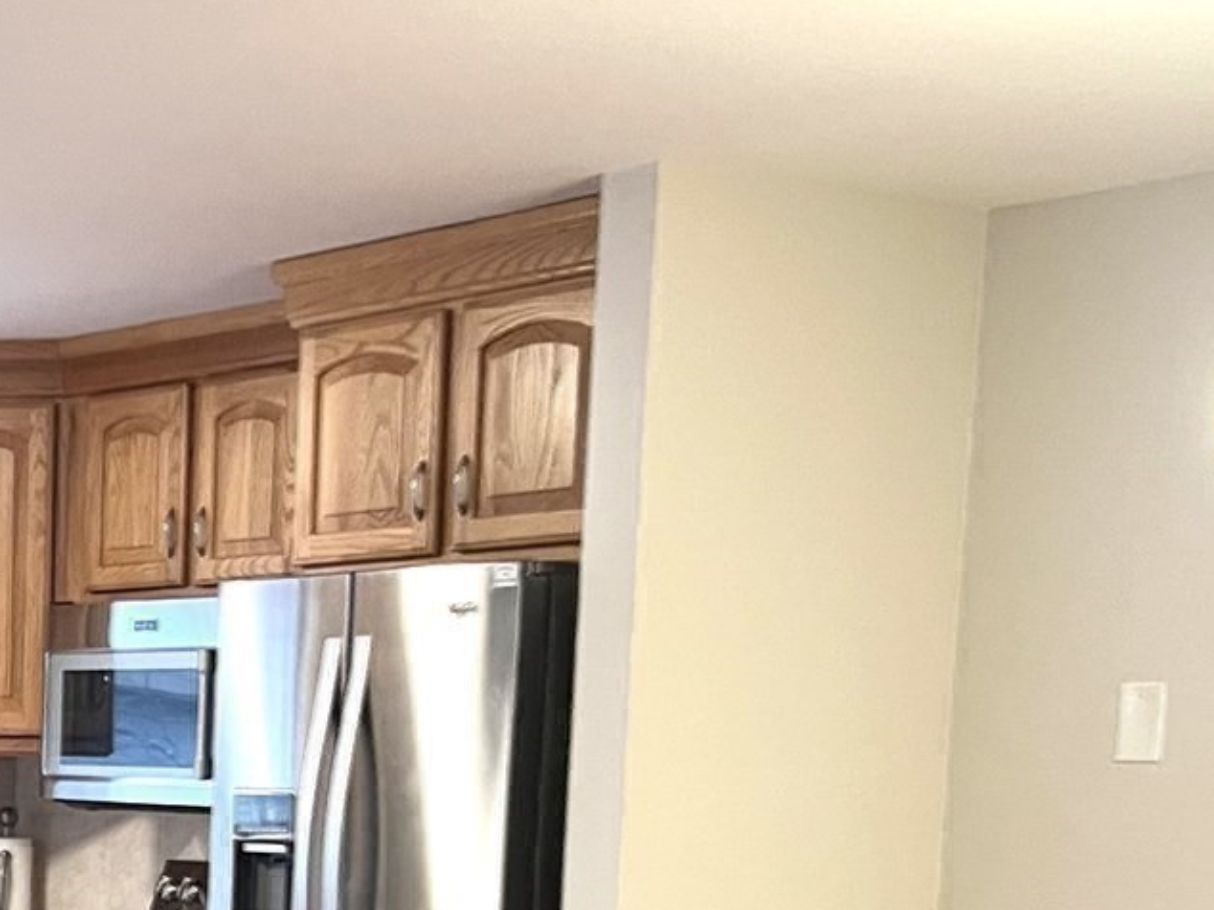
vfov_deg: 16.2
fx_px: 2945
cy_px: 1337
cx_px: -119
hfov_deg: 22.0
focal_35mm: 84
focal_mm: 5.7
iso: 125
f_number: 1.5
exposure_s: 1/60
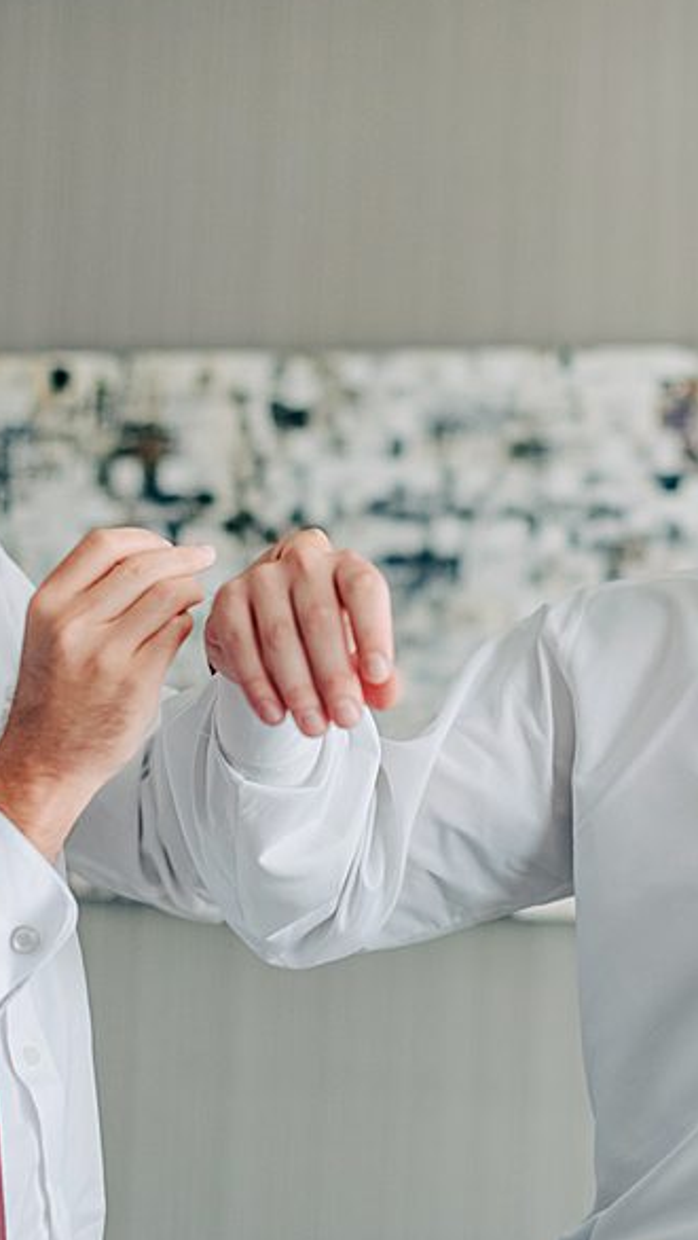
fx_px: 2762
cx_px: 476
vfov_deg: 25.3
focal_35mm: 84
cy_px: 636
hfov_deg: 14.4
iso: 400
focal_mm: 50
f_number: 2
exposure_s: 1/1250
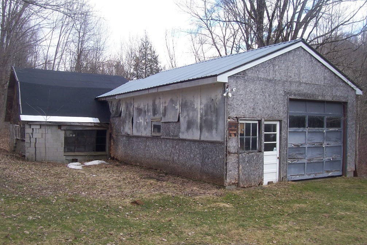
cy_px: 122
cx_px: 181
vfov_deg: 36.9
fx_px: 367
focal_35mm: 36
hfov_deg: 53.1
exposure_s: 1/125
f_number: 5.6
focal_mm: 5.6
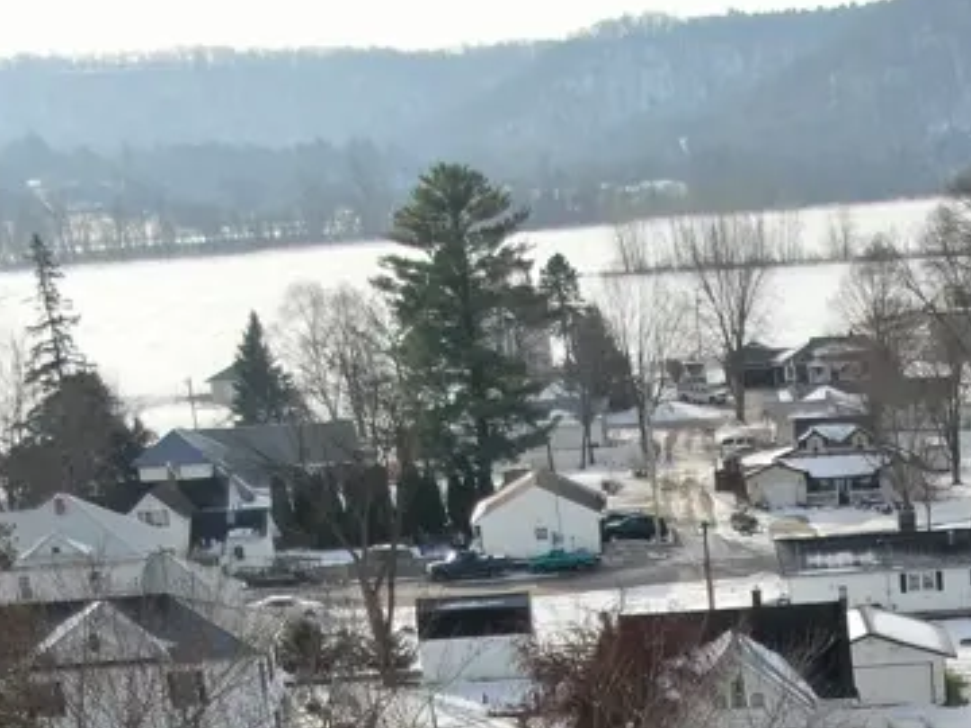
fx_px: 2244
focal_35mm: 80
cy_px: 1089
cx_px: 1022
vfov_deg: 16.8
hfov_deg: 23.2
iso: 100
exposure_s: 1/800
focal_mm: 4.39
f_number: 2.8
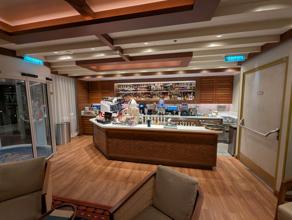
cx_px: 146
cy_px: 110
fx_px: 110
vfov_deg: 90.1
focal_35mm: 13
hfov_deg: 106.1
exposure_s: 1/63.2
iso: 242
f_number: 2.2
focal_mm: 1.95
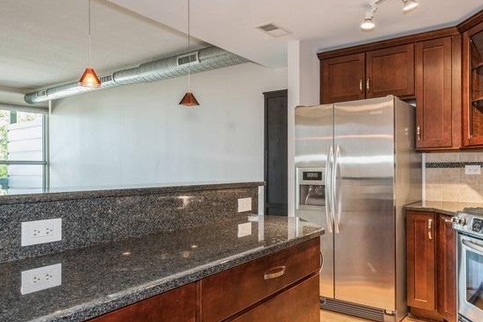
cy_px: 169
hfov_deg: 64.5
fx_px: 376
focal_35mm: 28
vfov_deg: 46.4
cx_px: 304
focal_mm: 17
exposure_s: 1/8
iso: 400
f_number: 8
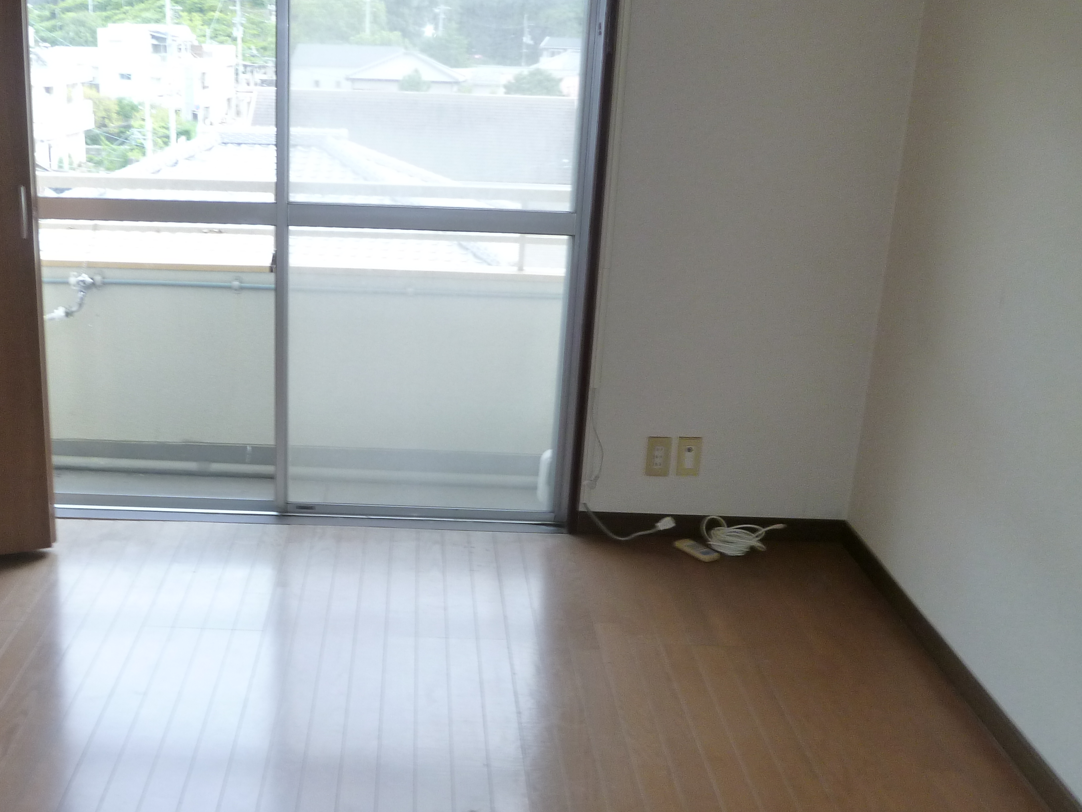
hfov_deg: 46.3
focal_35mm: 40
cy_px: 507
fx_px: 1250
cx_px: 397
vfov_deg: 35.8
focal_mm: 4.5
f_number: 2.8
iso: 125
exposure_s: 1/30
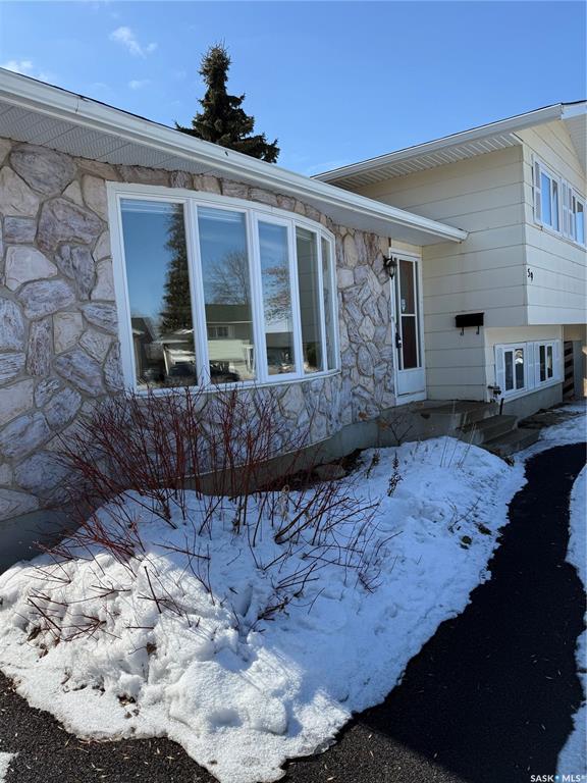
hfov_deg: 56.8
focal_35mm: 24
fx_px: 543
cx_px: 294
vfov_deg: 71.6
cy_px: 392
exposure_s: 1/4167
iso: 80
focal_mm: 6.76
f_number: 1.78
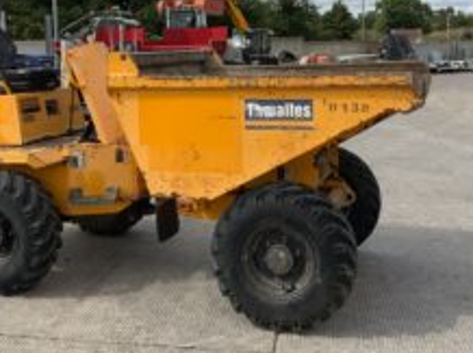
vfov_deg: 29.8
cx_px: 228
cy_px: 91
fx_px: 655
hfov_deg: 39.7
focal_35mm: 48
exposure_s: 1/1984
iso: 16
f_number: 1.8
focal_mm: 3
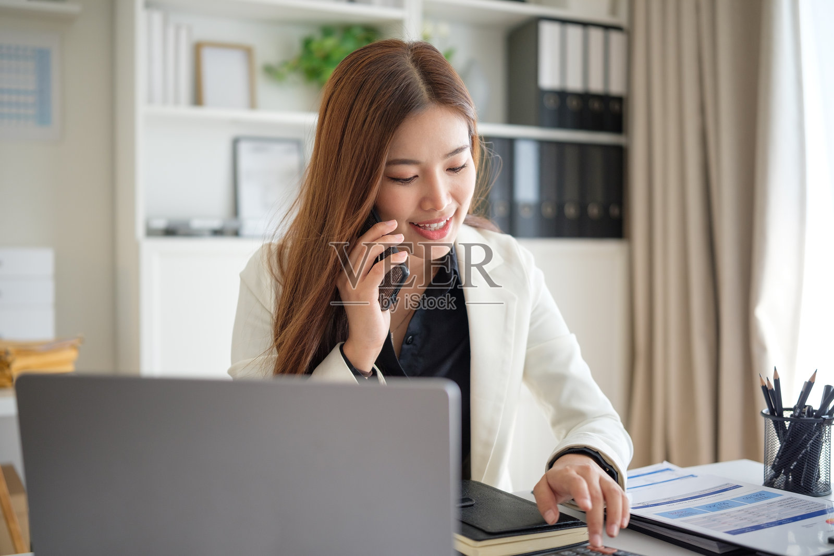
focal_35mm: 41
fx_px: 950
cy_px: 278
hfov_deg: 47.4
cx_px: 417
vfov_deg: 32.6
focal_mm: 27
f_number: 1.2
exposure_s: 1/400
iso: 200
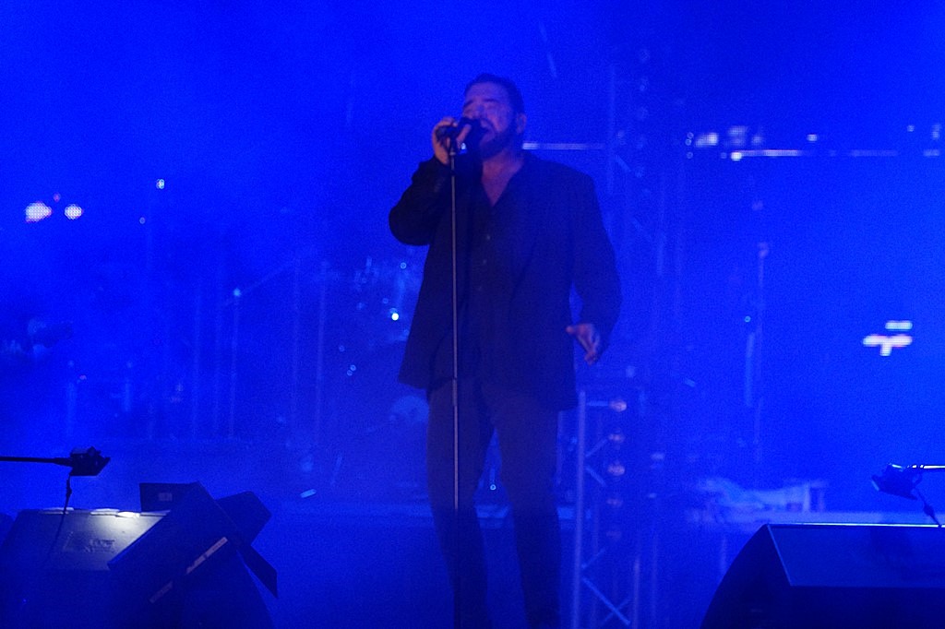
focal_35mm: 225
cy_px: 314
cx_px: 472
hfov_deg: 9.2
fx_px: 5904
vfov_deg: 6.1
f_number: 5
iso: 1250
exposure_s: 1/125
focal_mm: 150
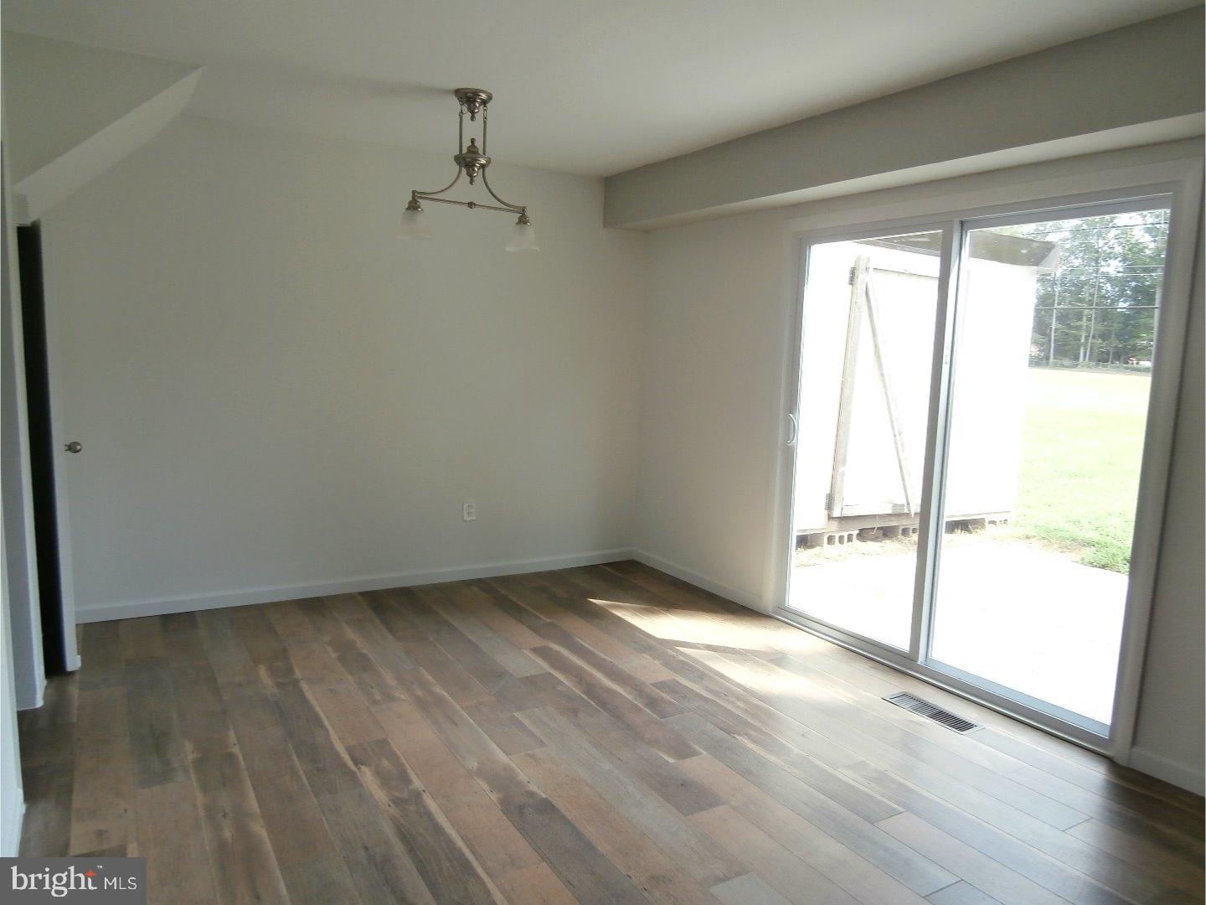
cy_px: 452
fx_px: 836
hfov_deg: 71.6
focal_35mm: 24
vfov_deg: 56.8
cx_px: 603
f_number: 3
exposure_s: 1/80
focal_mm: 4.2
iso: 100
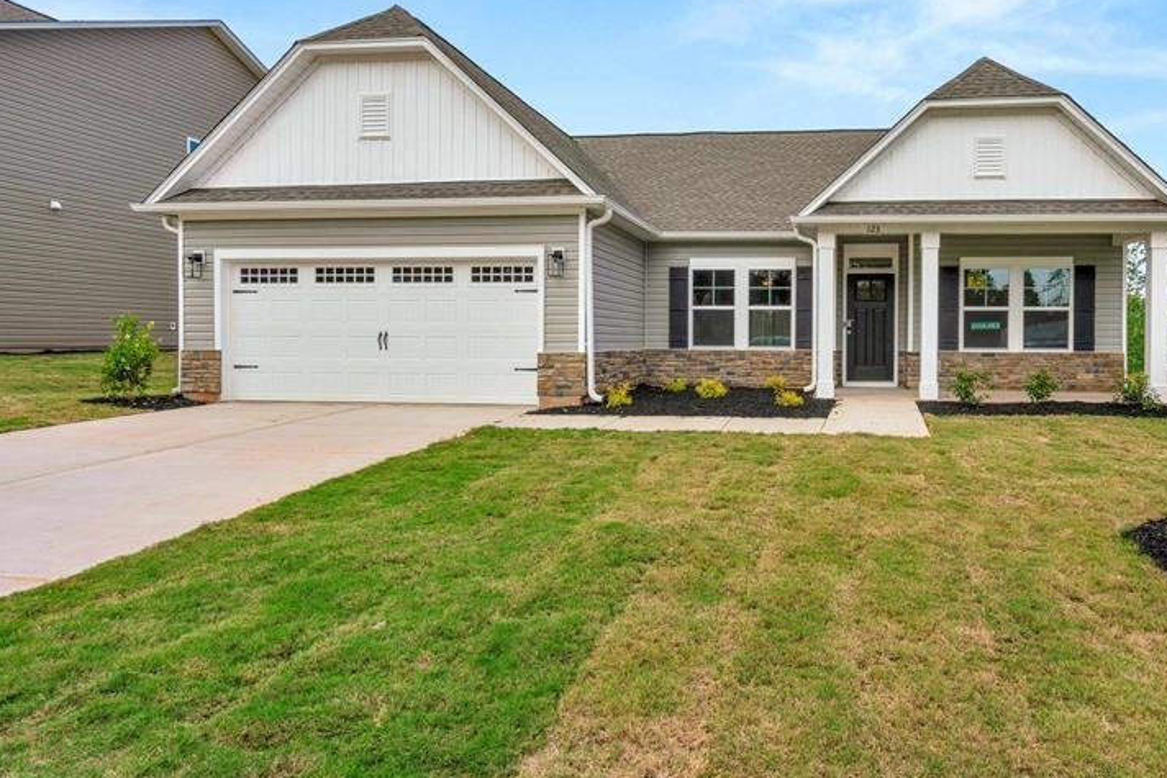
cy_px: 343
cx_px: 757
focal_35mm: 23
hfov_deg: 74.2
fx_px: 746
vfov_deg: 55.0
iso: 160
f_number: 9
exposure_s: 1/320
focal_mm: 16
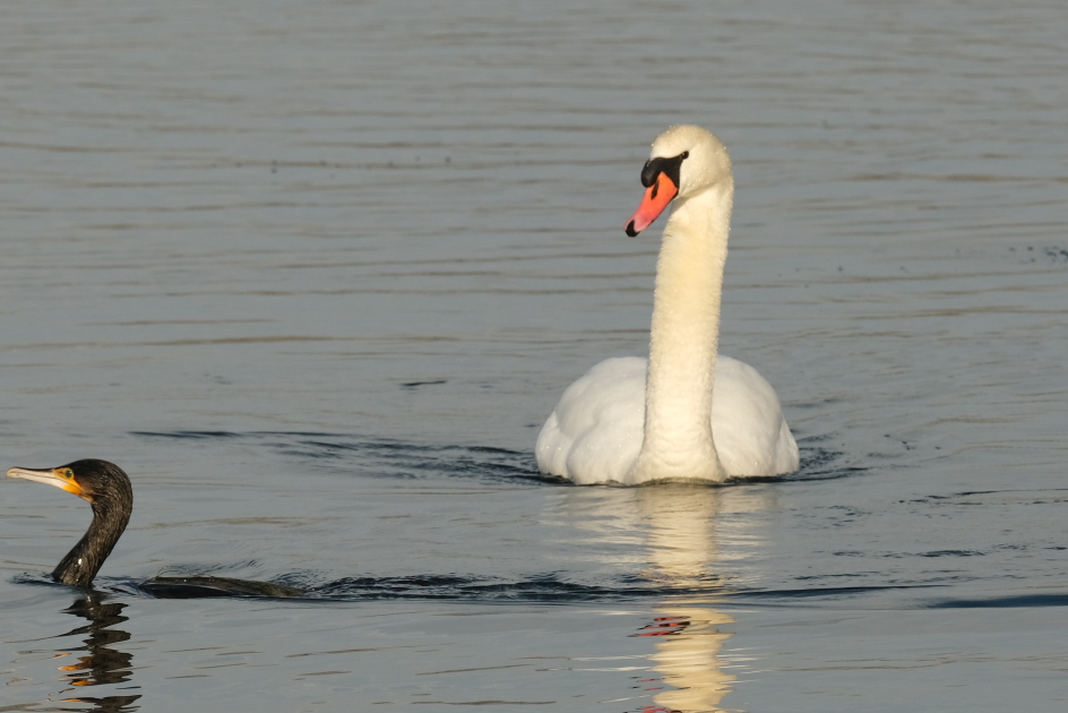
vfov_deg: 1.8
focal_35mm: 772
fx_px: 22908
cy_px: 321
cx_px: 498
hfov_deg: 2.7
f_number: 10
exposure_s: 1/900
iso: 500
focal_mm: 300
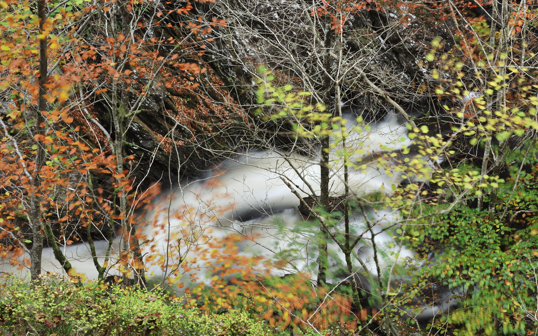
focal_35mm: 92
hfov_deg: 22.6
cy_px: 174
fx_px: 1349
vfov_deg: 14.2
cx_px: 269
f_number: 16
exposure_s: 8
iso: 100
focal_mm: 90
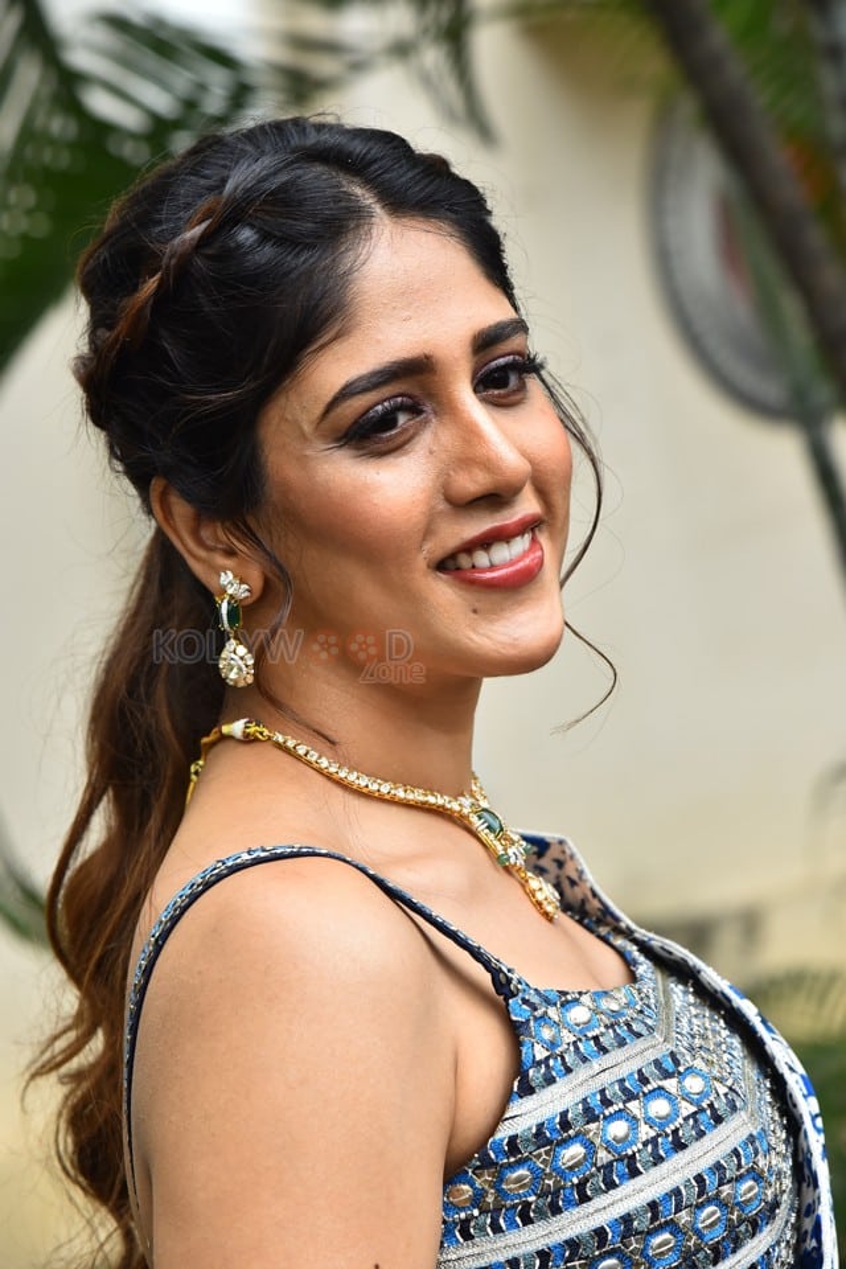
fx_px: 4230
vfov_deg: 17.1
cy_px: 634
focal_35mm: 120
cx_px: 423
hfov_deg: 11.4
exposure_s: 1/125
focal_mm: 120
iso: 800
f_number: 5.6
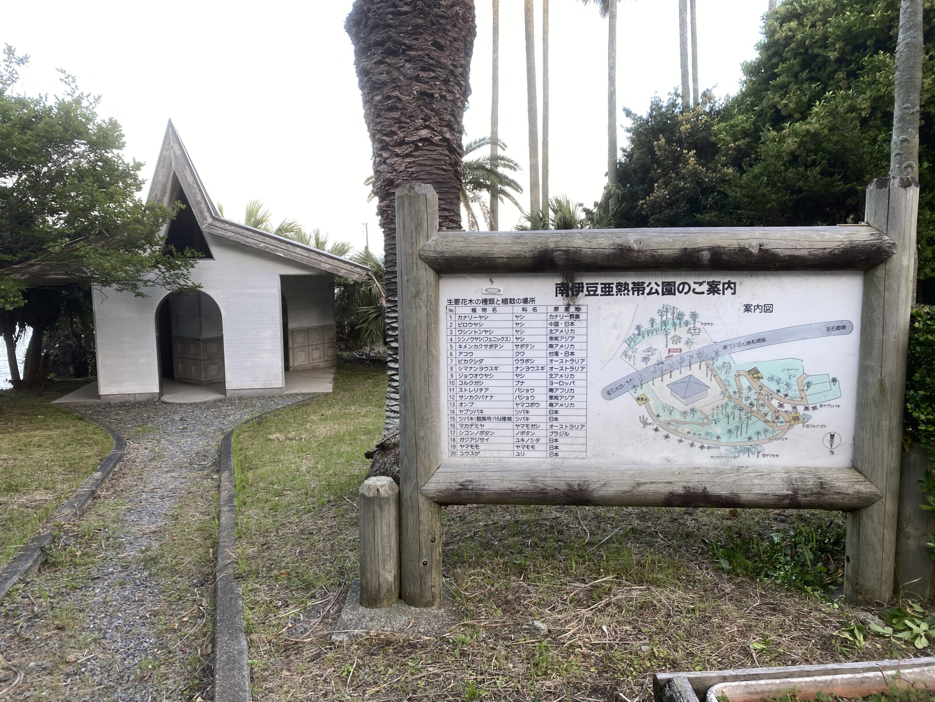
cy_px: 351
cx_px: 468
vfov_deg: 53.1
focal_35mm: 26
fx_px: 702
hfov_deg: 67.3
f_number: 1.8
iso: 32
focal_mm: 4.25
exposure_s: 1/126
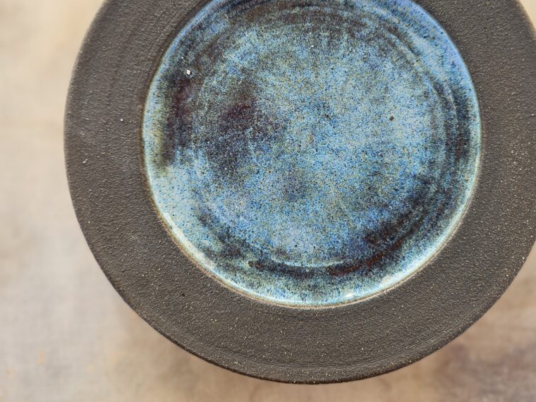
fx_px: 480
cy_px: 148
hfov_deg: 58.1
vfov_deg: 45.0
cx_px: 305
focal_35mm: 31
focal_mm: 5.4
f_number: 1.8
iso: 25
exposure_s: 1/545
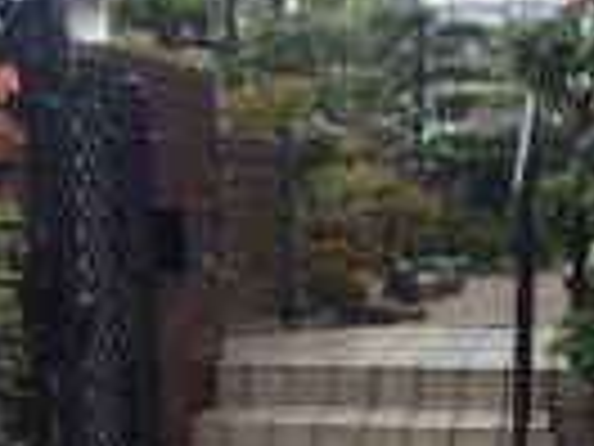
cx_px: 342
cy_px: 484
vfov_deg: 18.5
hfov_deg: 25.3
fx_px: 1321
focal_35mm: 77
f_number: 2.2
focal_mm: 4.15
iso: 32
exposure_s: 1/131
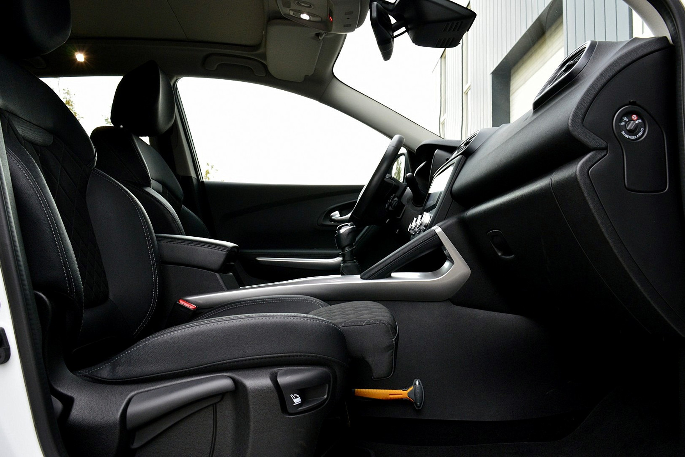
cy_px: 228
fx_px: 571
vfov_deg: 43.6
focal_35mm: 30
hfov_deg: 61.9
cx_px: 342
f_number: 8
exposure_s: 1/60
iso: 800
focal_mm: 20
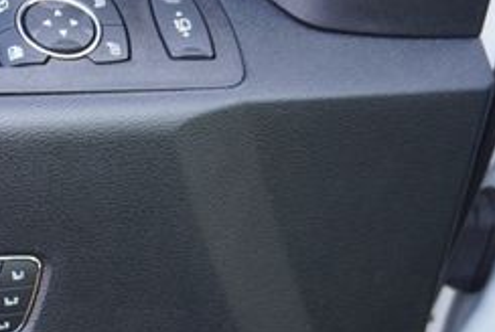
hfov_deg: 21.6
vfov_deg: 14.9
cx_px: -18
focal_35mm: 90
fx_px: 1245
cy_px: 352
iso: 320
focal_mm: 23
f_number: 4
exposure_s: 1/60
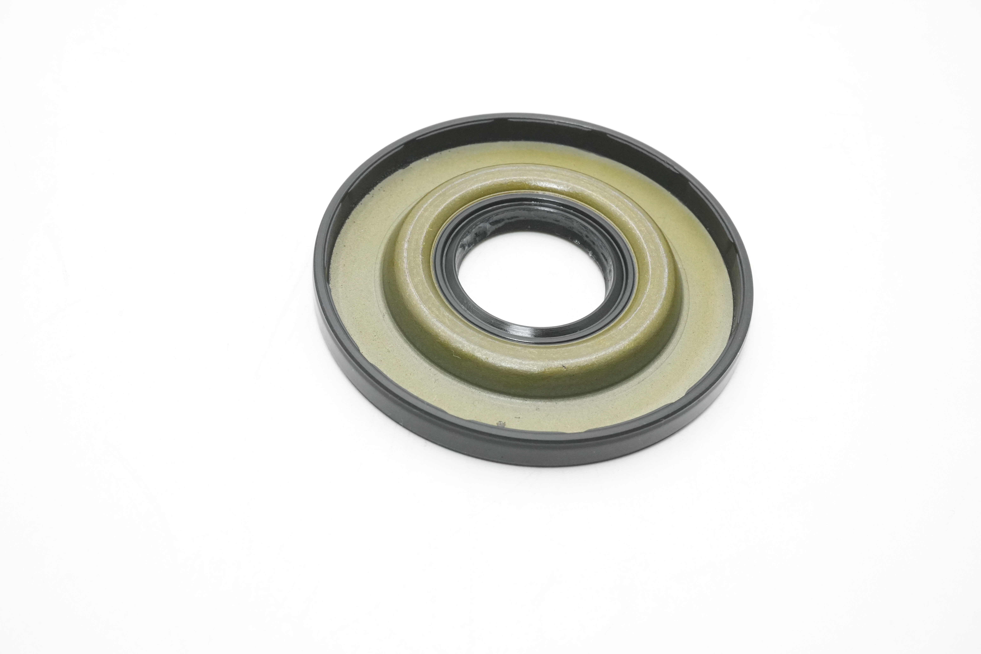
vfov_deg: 28.9
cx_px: 490
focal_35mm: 46
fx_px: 1267
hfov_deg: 42.3
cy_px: 327
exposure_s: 1/160
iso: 3200
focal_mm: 31
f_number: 11
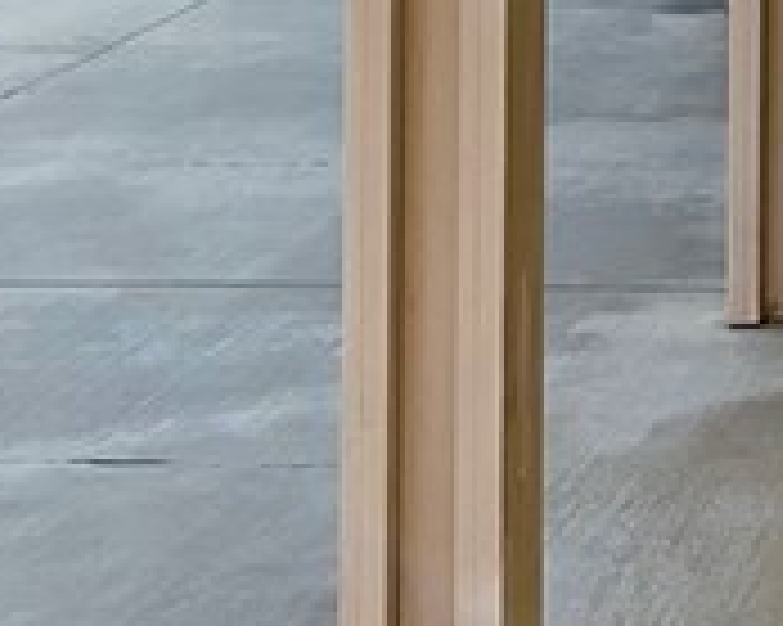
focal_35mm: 167
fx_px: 3868
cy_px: -793
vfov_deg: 8.6
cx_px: 1444
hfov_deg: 10.8
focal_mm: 3
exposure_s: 1/691
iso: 16
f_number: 1.8
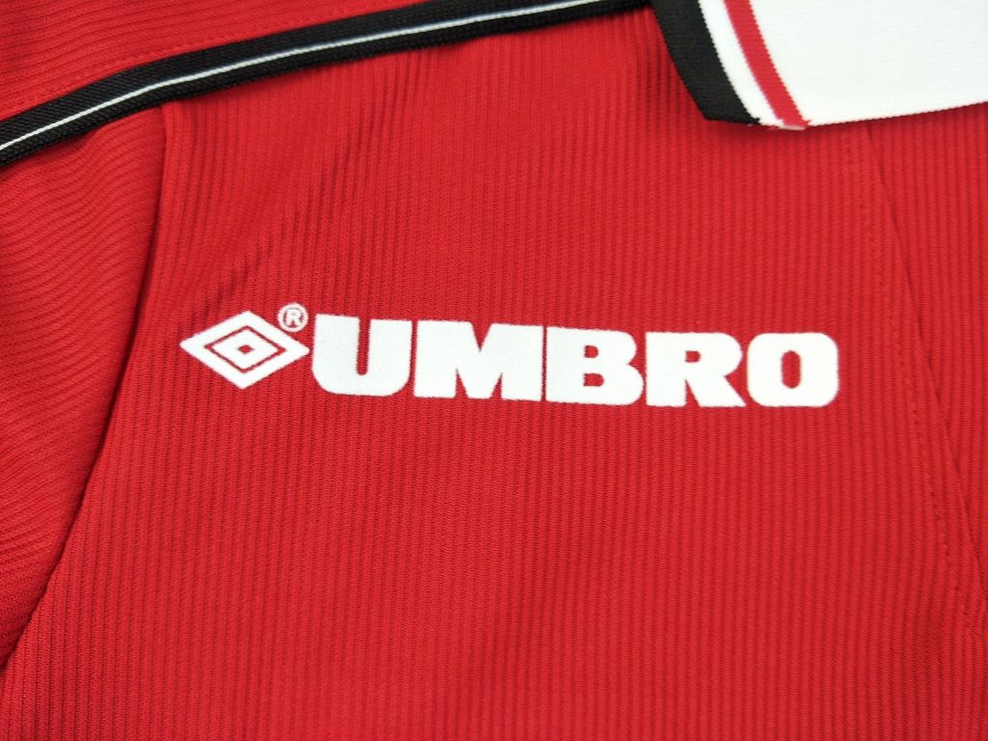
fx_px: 685
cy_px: 370
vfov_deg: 56.8
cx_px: 494
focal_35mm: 24
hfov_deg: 71.6
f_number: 1.7
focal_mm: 4.1
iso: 66
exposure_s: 1/50
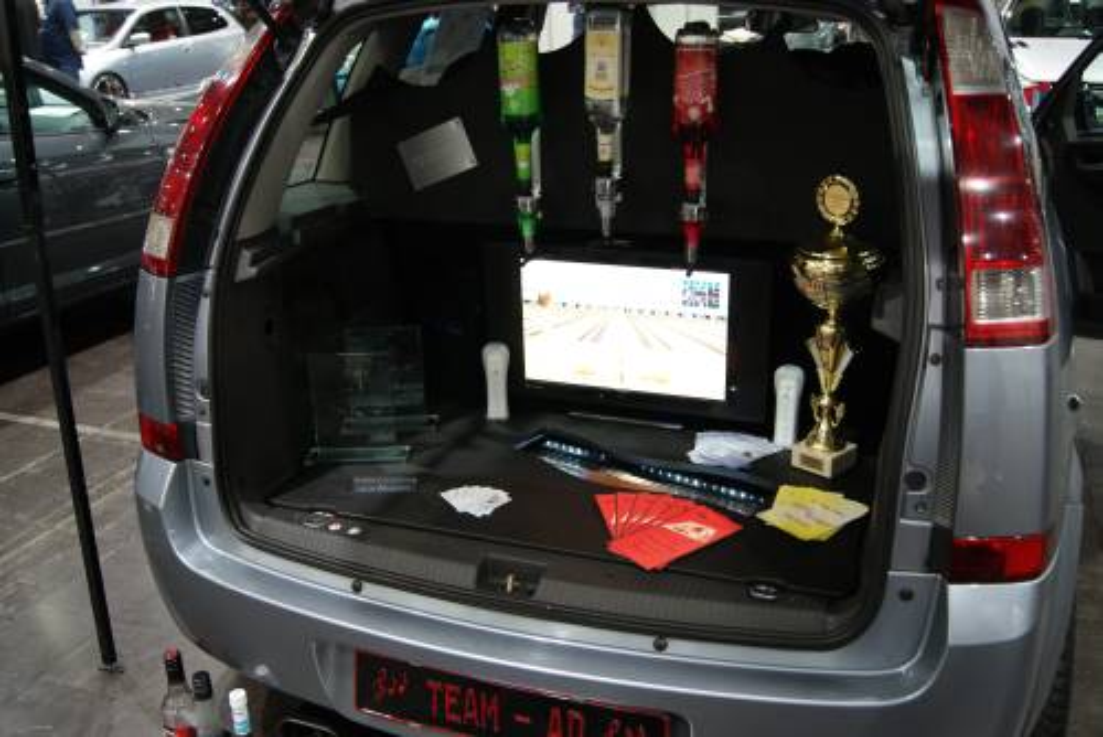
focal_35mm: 33
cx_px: 552
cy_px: 368
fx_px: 1012
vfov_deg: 40.0
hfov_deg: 57.2
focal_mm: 22
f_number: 4
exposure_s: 1/6
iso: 400
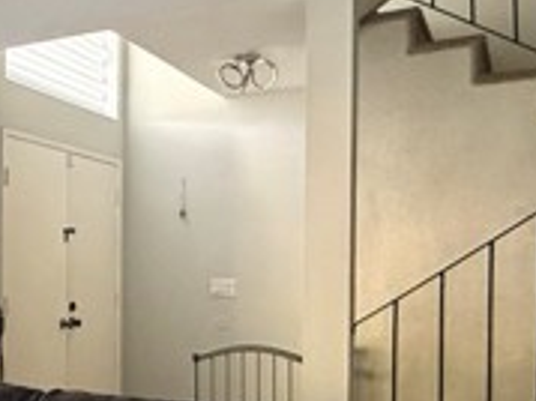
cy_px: 269
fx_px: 774
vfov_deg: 28.9
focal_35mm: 50
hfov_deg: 32.9
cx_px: -69
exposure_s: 1/62
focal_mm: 2.22
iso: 320
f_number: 2.2
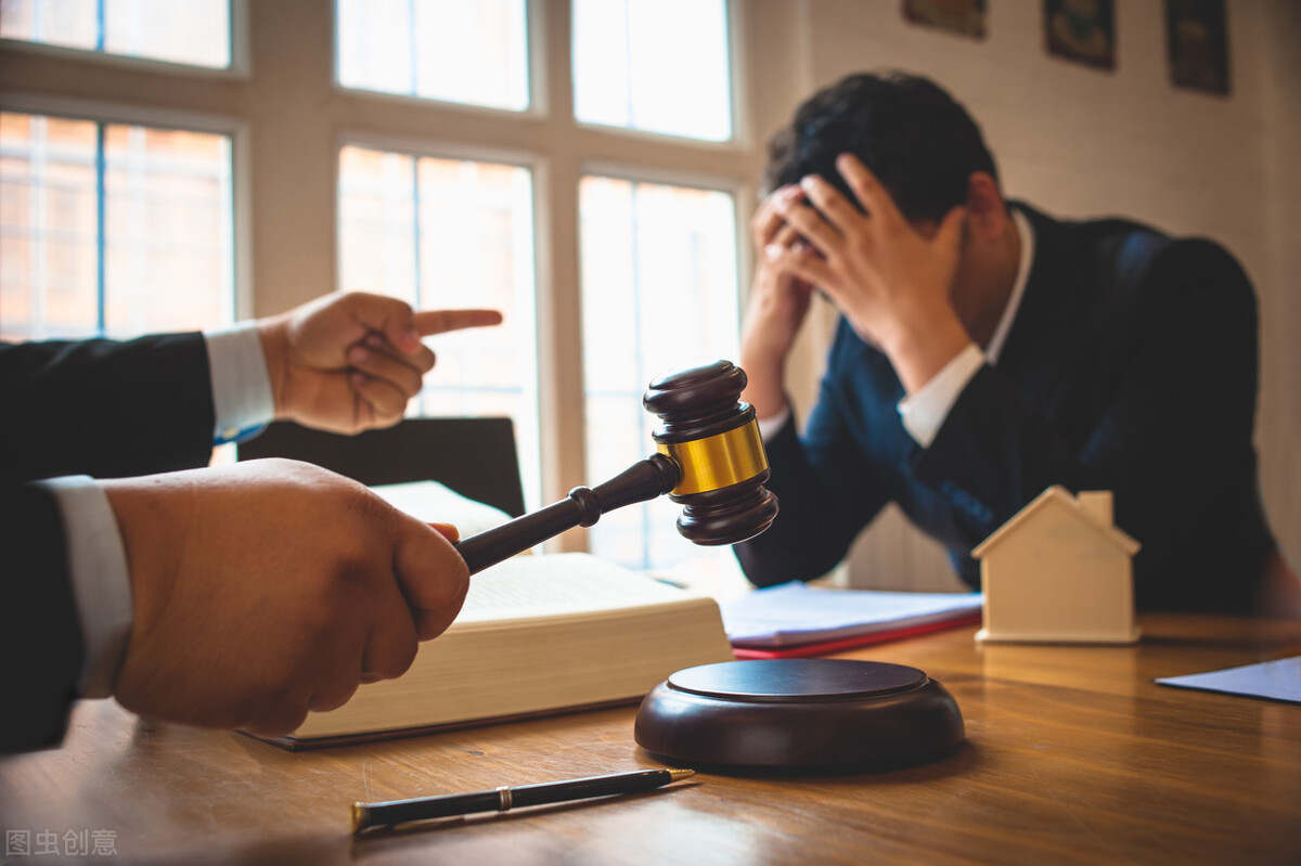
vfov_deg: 37.8
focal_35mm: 35
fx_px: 1264
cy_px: 433
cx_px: 650
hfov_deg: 54.5
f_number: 5
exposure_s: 1/125
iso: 400
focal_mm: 35
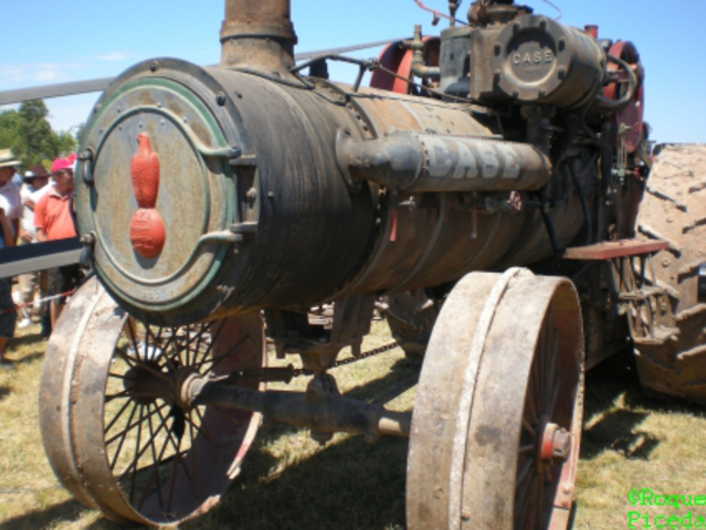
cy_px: 265
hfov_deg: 49.0
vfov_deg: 37.8
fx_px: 775
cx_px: 353
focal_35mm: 38
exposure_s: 1/244
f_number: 4.6
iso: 64
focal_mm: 6.3
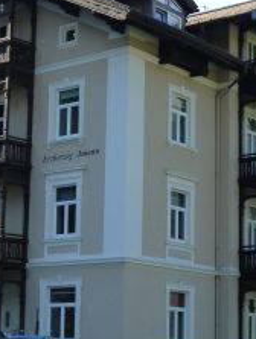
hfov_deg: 15.4
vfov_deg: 20.4
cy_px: 189
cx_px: 103
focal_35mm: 96
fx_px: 944
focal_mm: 6.9
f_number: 3.9
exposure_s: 1/320
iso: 160
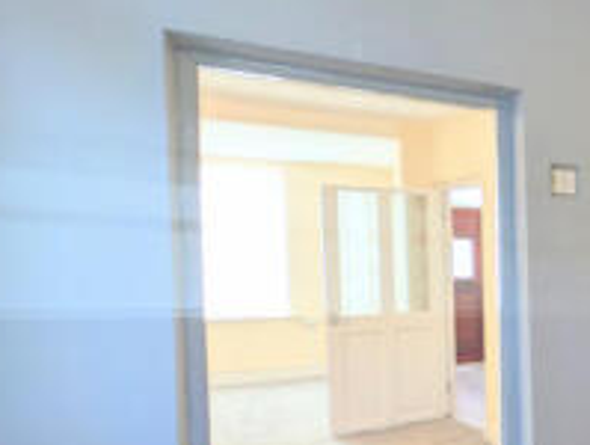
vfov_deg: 40.5
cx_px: 818
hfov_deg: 33.0
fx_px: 598
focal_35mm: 35
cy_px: 283
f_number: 1.95
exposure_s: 1/26.3
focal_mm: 2.23
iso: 47
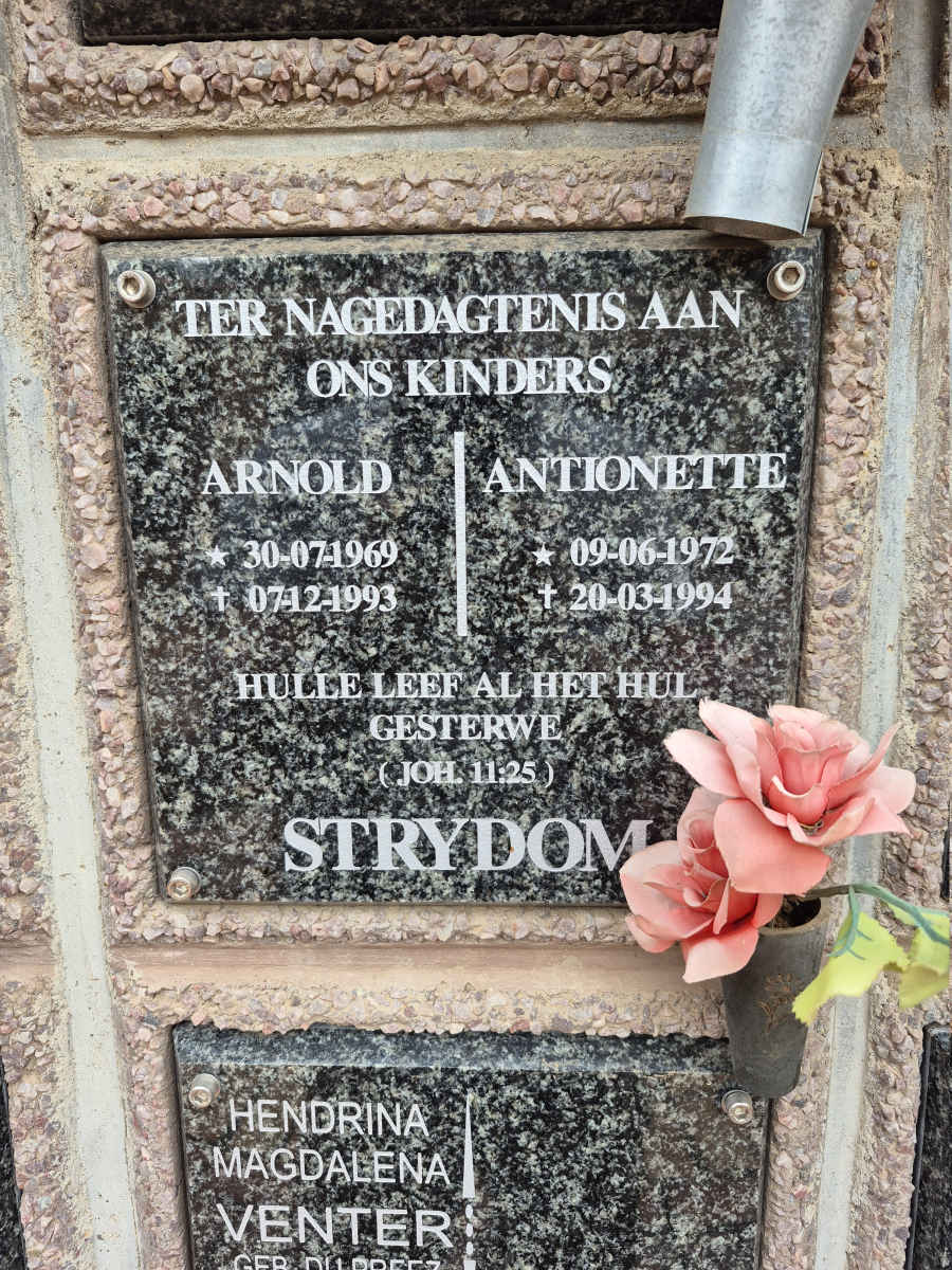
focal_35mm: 23
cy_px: 635
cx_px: 476
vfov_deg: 73.9
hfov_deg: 58.9
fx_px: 843
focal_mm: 5.4
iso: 64
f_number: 1.8
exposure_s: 1/180
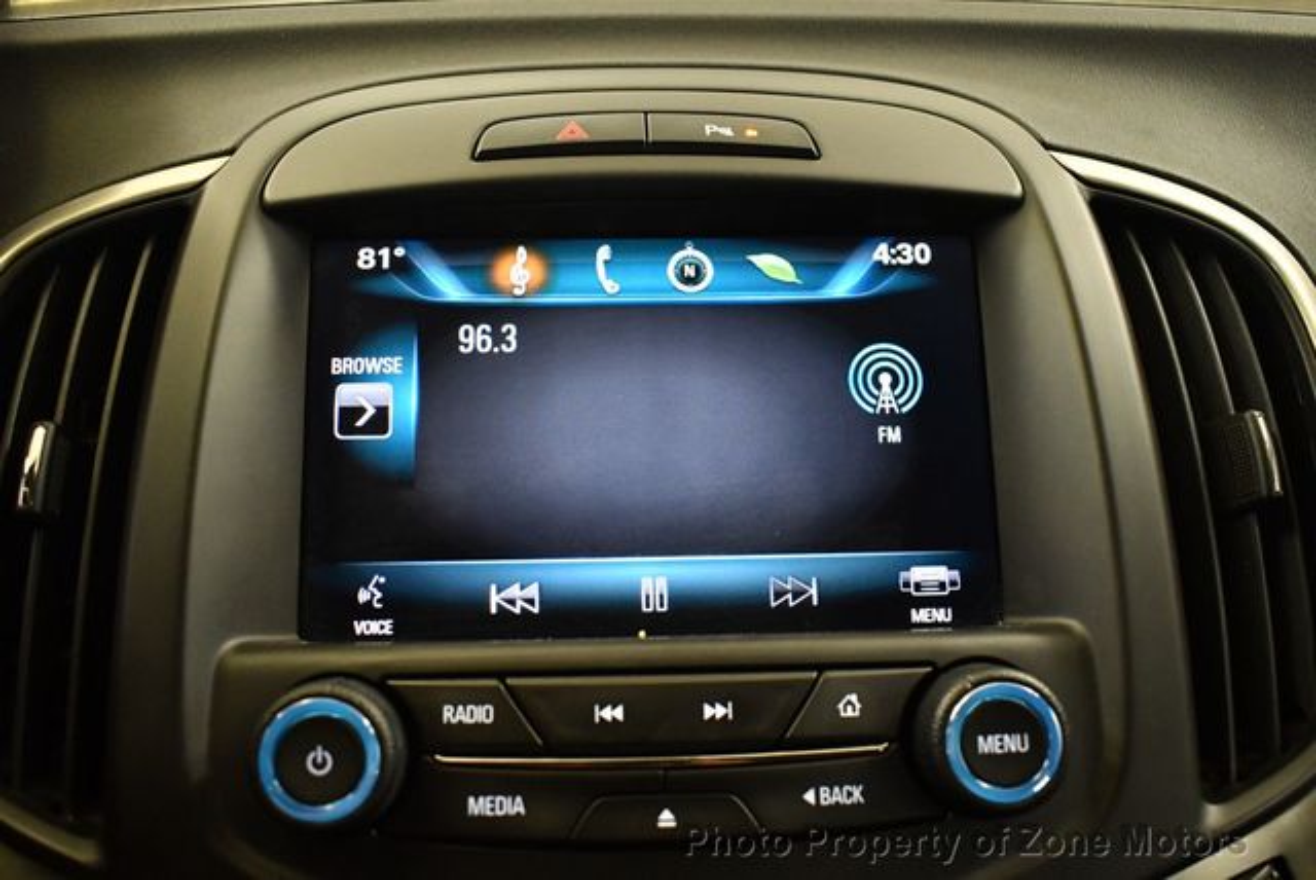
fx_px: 1317
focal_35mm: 36
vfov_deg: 36.9
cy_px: 440
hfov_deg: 53.1
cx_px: 658
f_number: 3.5
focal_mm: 18
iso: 3200
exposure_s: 1/125
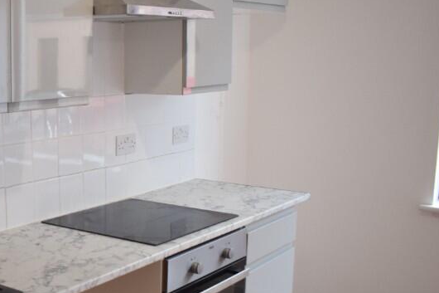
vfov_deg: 23.3
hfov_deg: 32.3
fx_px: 707
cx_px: 19
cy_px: 174
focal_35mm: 58
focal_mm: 20
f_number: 4.5
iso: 400
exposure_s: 1/80
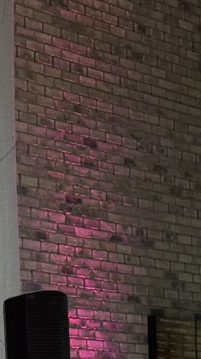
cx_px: -112
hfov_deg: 6.1
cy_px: 440
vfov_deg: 10.7
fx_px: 1868
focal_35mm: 197
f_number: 1.78
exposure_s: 1/33
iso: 320
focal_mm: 6.76
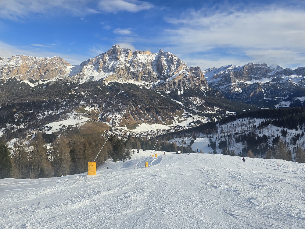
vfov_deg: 58.9
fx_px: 203
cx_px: 152
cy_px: 114
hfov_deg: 73.9
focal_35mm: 23
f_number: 1.7
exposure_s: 1/973
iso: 12
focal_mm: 6.3
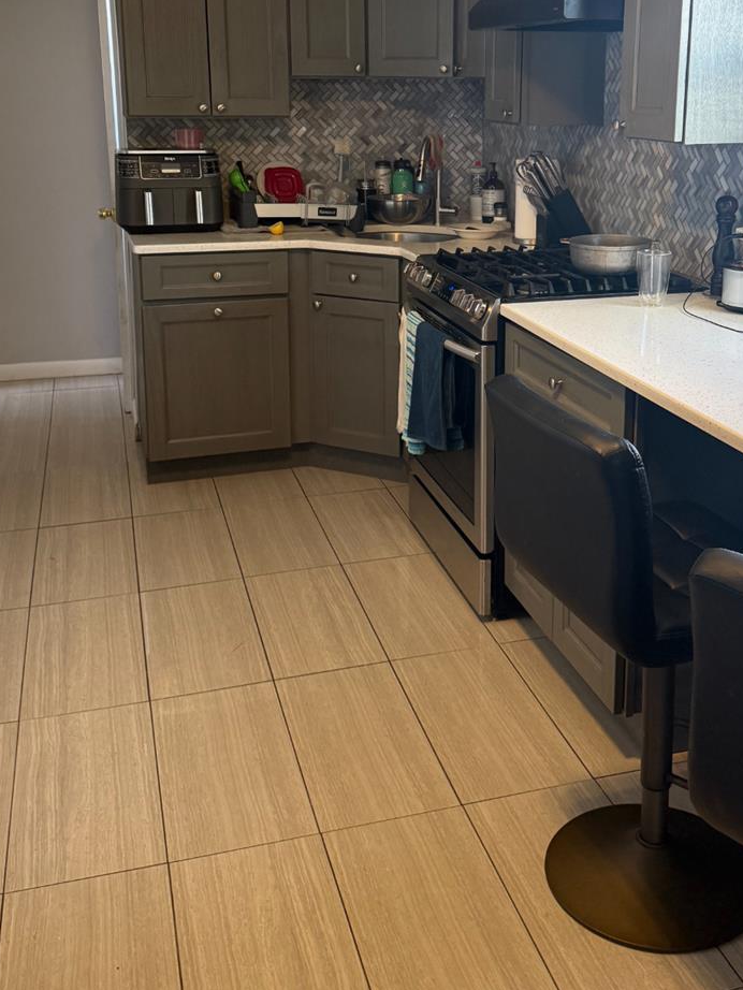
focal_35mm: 39
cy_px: 304
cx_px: 432
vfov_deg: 46.8
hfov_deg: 36.7
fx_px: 1116
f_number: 1.78
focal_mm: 6.76
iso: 200
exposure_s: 1/61
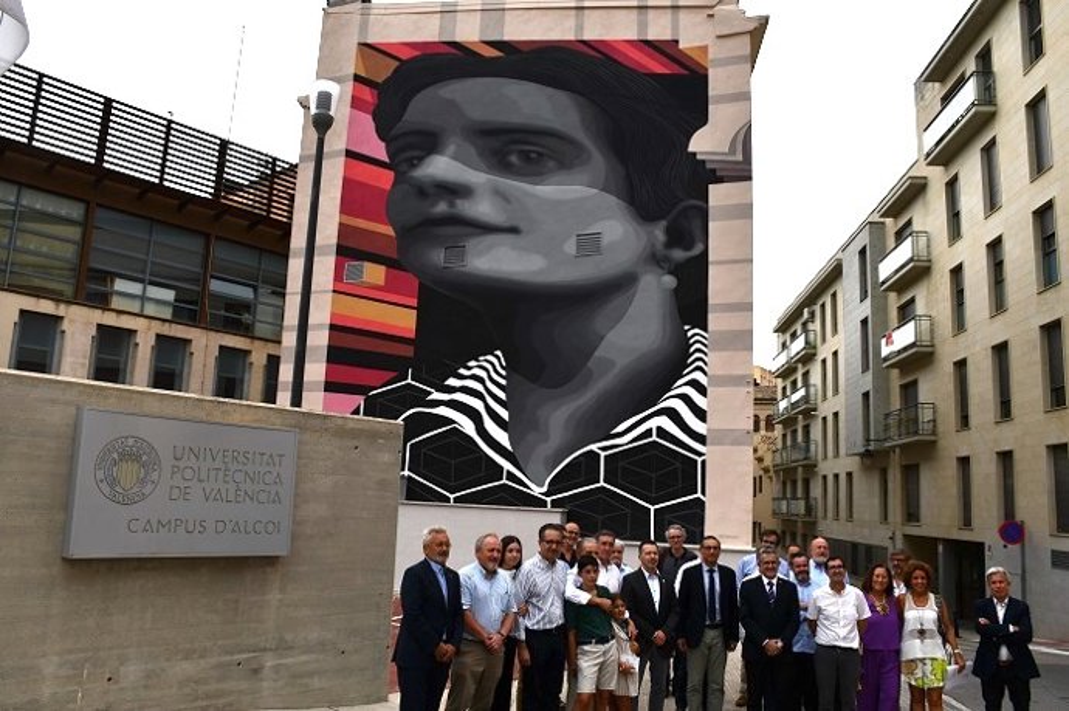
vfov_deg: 47.9
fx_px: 801
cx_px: 534
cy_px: 356
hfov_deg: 67.4
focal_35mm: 27
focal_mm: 18
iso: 100
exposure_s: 1/320
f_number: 9
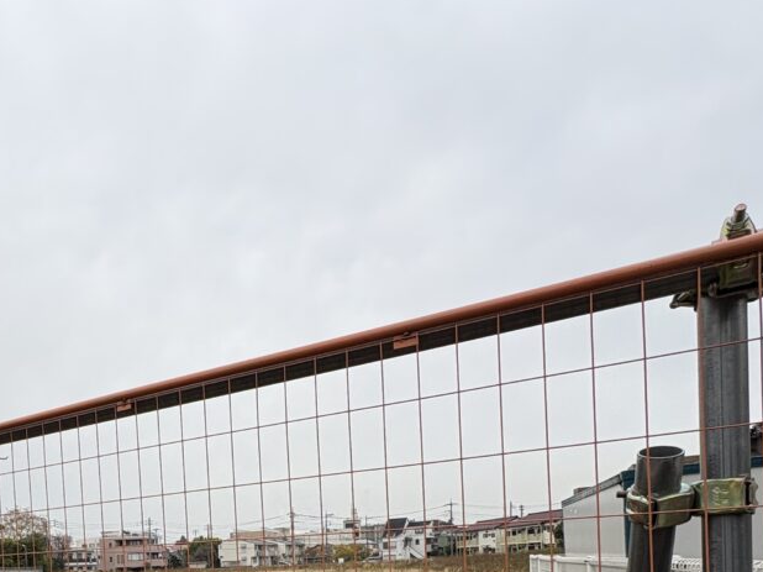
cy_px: 584
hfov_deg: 56.9
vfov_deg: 41.3
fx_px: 639
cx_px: 147
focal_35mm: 29
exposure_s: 1/464
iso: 40
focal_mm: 2.22
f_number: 2.2
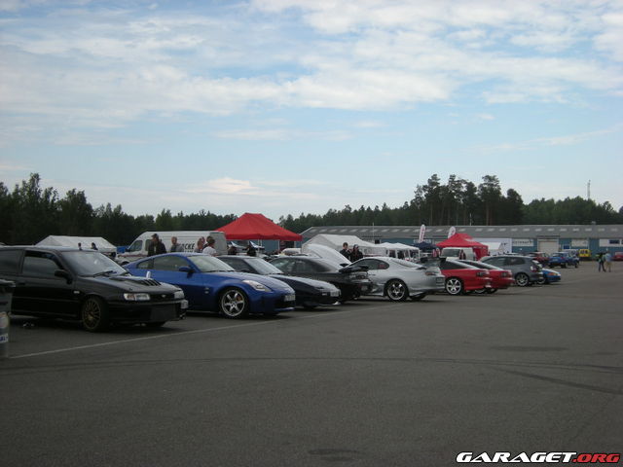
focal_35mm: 52
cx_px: 312
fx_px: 936
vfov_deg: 28.0
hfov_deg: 36.8
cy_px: 234
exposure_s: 1/530
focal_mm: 8.8
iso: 64
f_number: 3.8
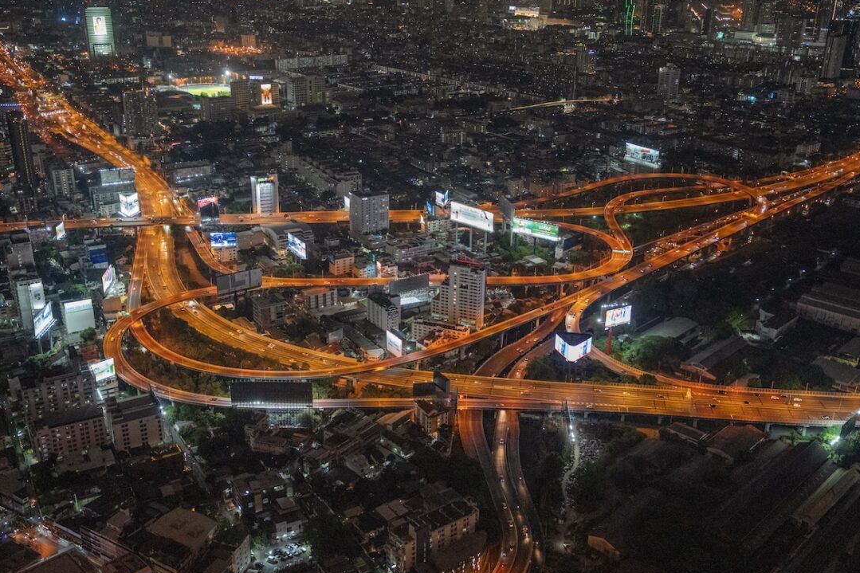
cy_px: 290
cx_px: 427
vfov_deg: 36.5
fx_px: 870
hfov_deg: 52.6
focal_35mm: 36
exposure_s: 1/160
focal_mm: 35.4
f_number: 2.8
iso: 12800
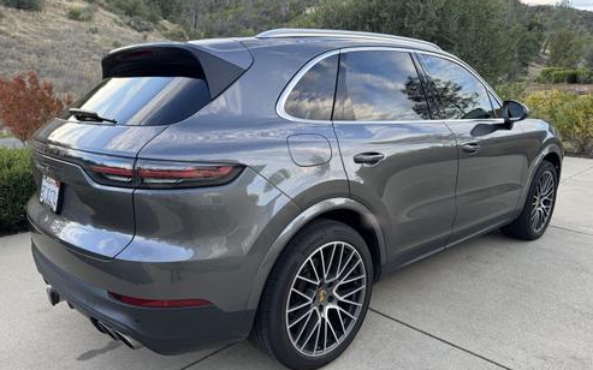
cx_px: 291
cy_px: 202
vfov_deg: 47.5
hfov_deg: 70.4
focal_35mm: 26
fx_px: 420
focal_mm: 6.76
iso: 64
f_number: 1.78
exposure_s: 1/209
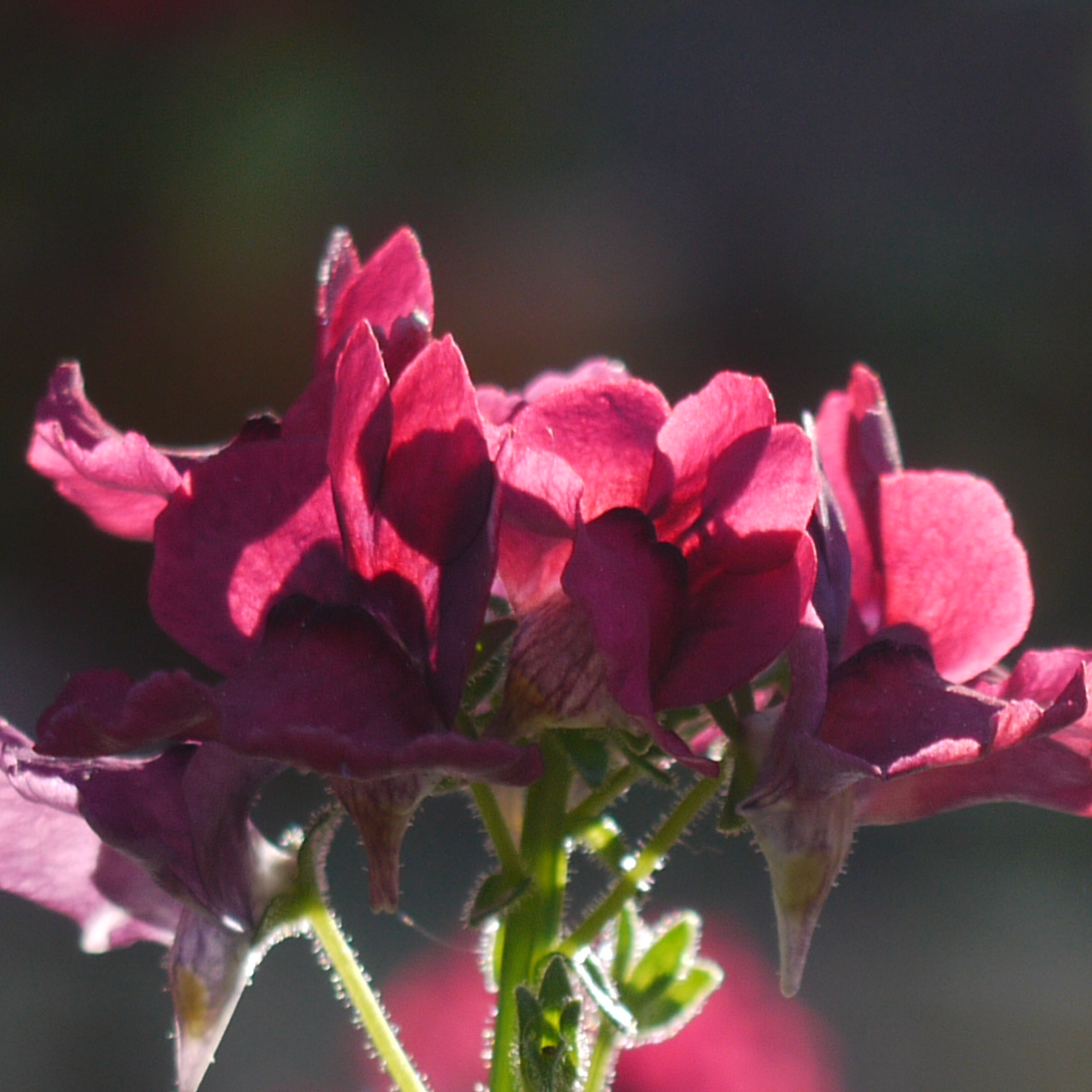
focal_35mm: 271
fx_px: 9672
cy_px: 997
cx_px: 799
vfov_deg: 6.4
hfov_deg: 6.5
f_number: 5.6
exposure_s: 1/160
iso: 100
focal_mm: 42
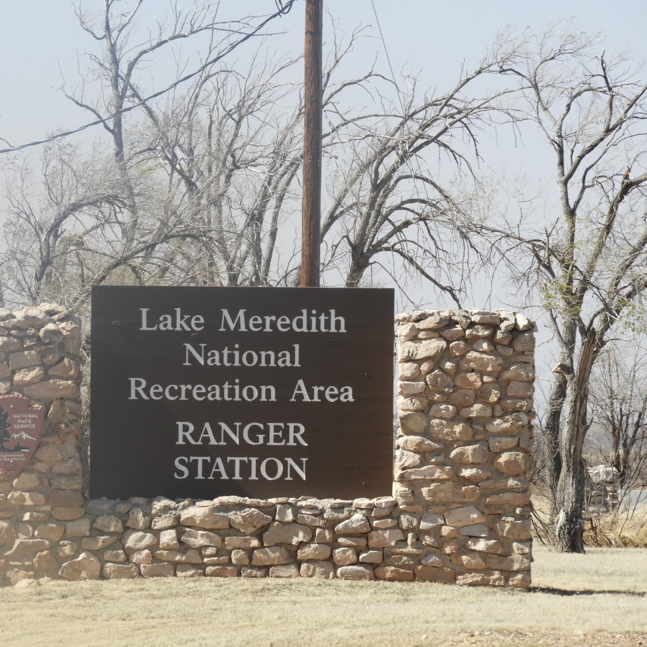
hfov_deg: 4.5
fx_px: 8247
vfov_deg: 4.5
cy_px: 324
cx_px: 232
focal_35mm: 390
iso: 100
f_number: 5.5
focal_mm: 59.1
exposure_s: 1/400
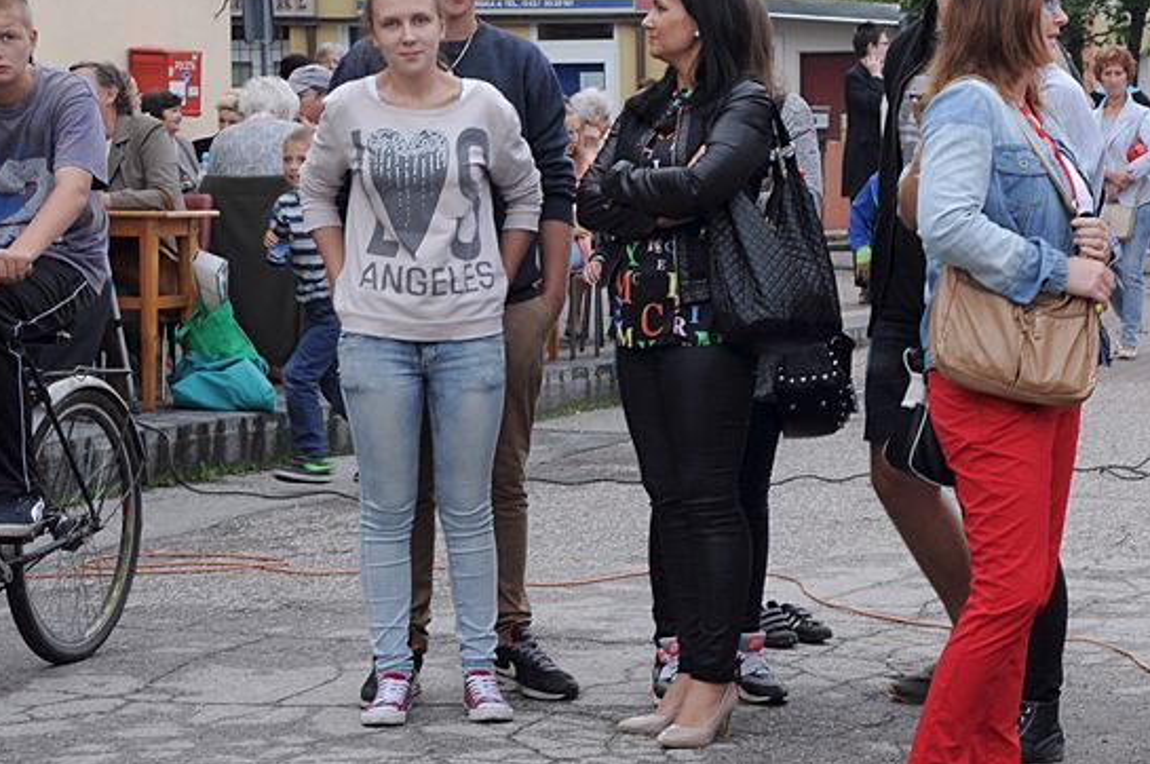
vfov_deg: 11.7
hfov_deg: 17.4
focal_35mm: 117
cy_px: 301
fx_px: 3733
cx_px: 886
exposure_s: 1/125
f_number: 7.1
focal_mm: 50
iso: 500
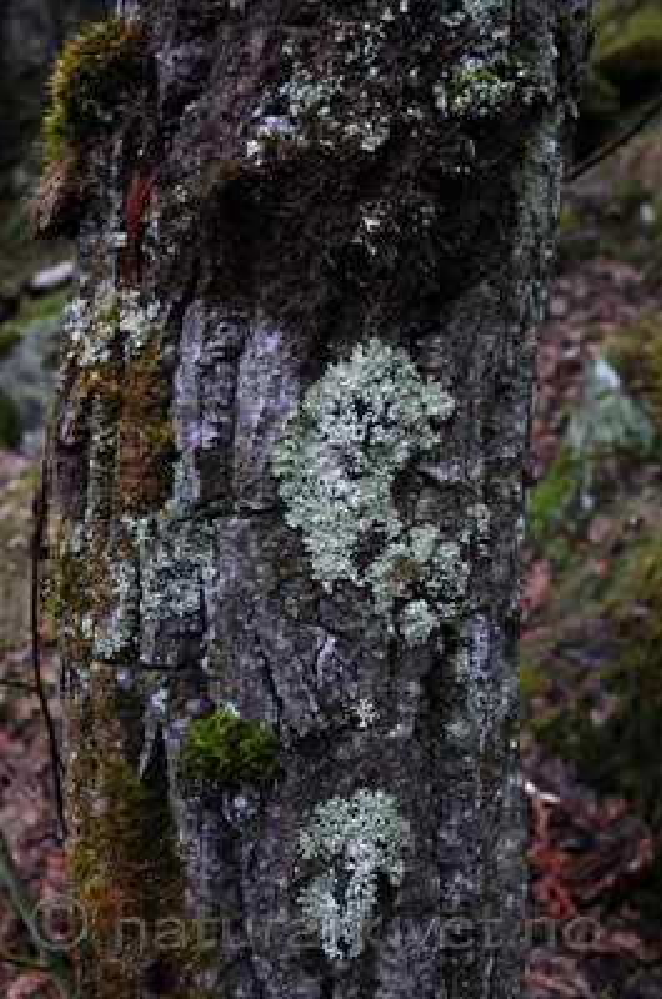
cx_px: 331
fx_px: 997
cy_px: 500
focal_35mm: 36
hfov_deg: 36.7
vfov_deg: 53.2
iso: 400
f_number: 6.3
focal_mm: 24
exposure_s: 1/60
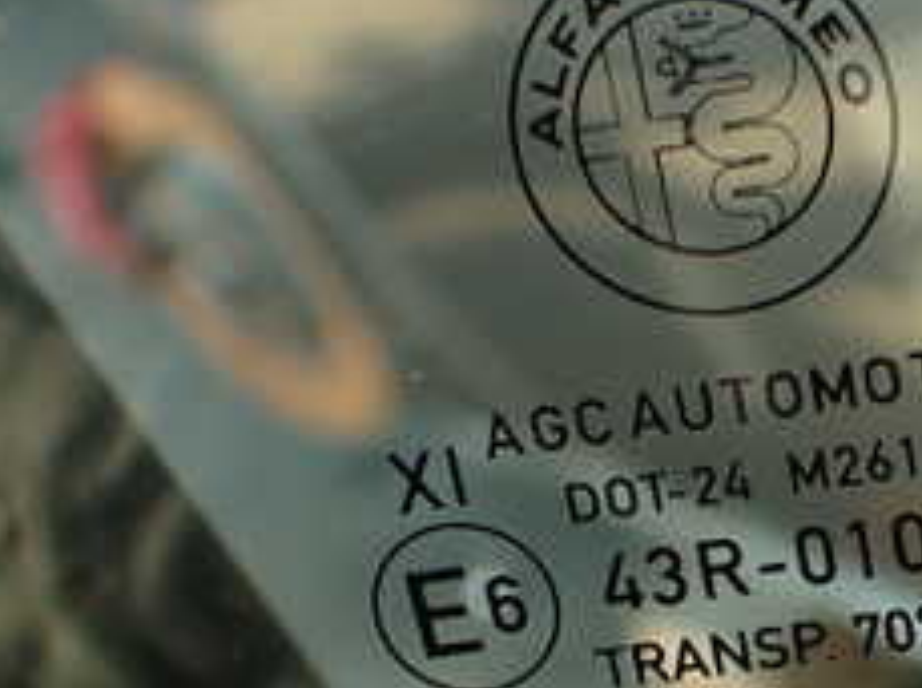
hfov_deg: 22.6
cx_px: 862
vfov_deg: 17.3
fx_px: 2234
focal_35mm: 84
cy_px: 599
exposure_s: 1/60
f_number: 2.4
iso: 100
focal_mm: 5.79
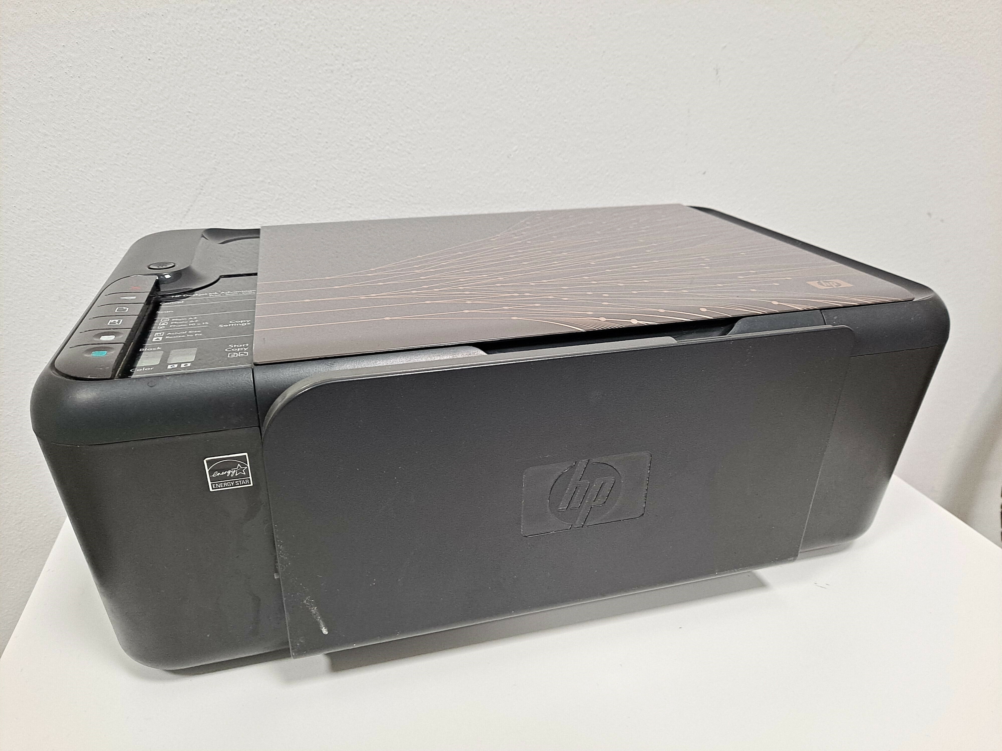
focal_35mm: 25
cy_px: 376
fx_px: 724
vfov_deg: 54.9
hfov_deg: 69.4
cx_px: 501
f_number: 2
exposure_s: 1/50
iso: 250
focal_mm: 4.6
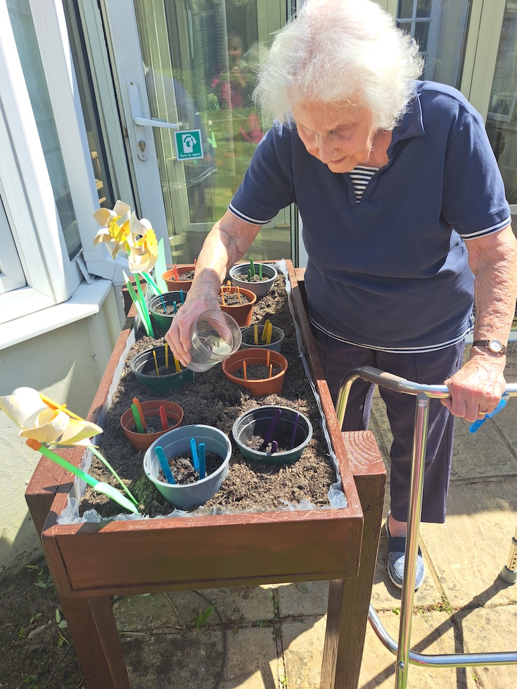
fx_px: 478
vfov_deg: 71.6
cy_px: 344
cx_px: 258
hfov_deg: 56.8
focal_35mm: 24
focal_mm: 5.23
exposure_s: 1/726
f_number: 1.8
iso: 50
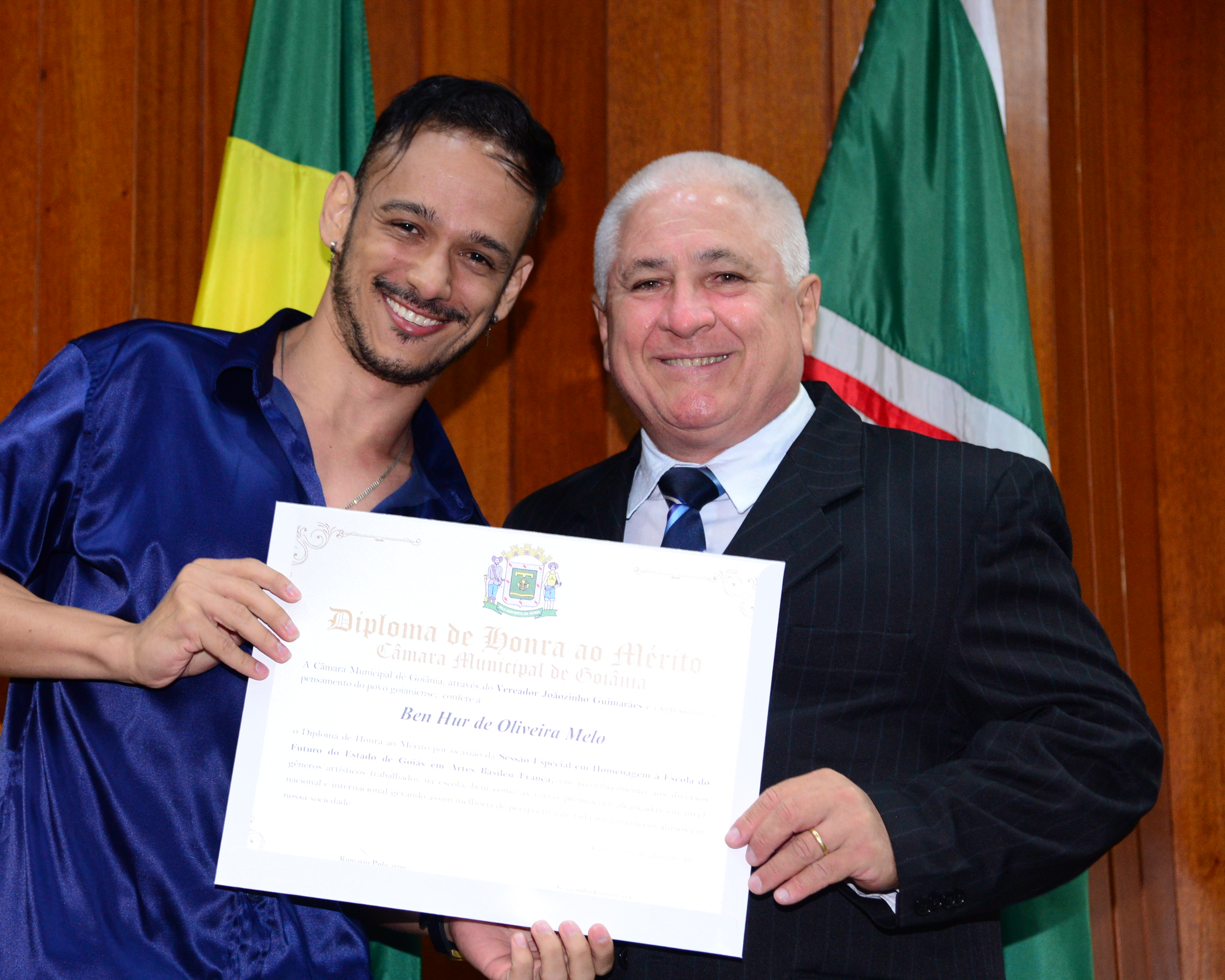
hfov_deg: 23.0
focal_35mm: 83
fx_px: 3009
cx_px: 475
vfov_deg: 18.5
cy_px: 481
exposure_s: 1/125
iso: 2500
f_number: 4
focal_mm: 66
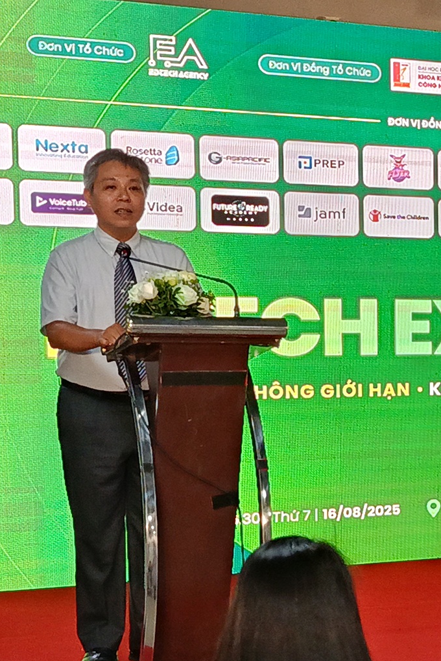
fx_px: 1727
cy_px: 456
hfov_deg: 14.1
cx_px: 541
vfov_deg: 21.6
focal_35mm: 94
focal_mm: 5.24
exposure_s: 1/50
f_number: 1.7
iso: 604
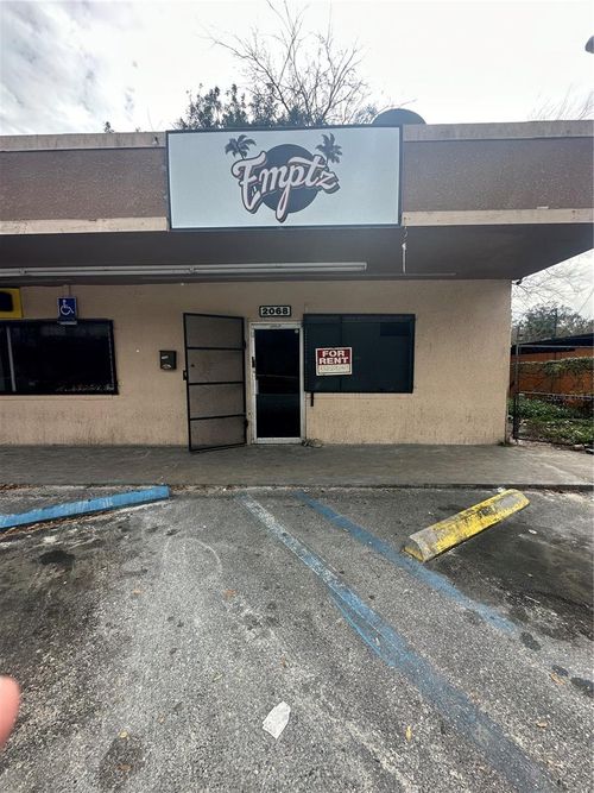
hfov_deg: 85.7
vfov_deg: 102.1
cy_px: 396
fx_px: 320
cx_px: 297
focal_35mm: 14
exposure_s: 1/796
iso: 50
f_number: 2.2
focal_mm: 2.22
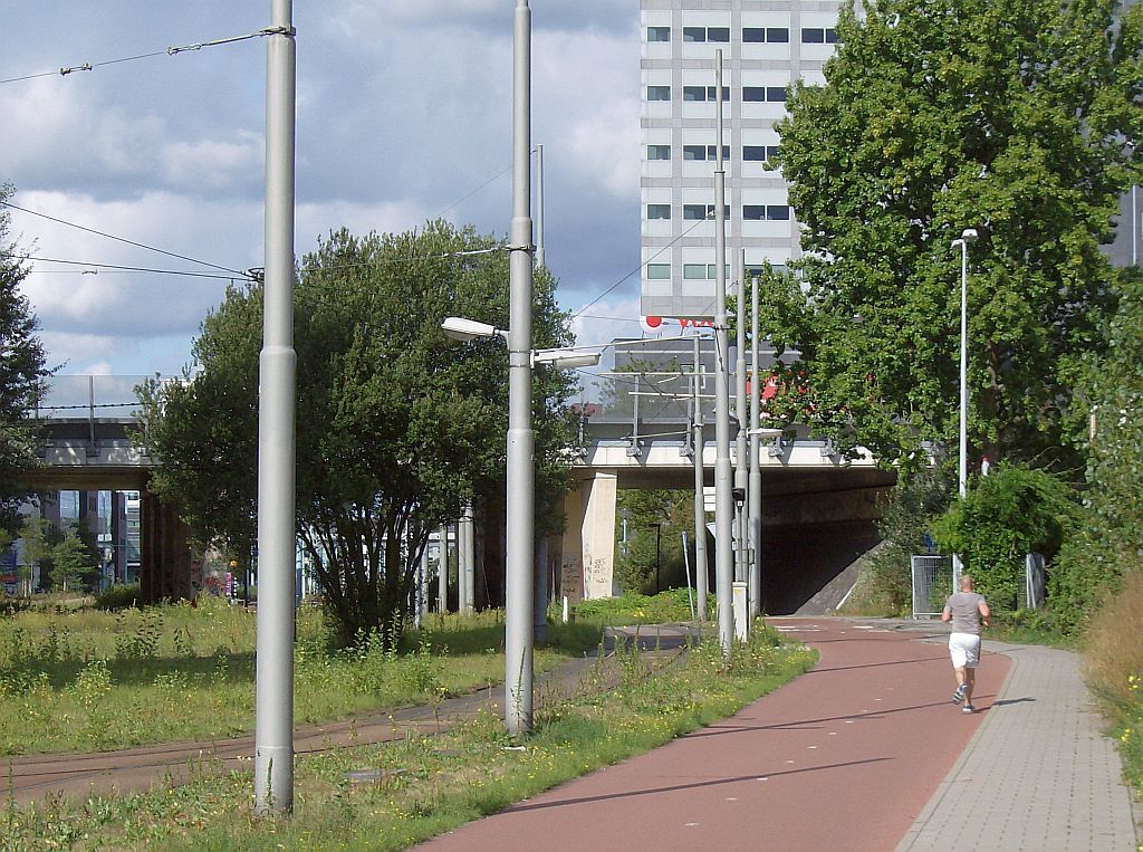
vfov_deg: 13.7
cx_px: 572
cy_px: 426
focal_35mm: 108
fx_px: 3558
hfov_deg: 18.3
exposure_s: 1/324
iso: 100
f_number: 7.8
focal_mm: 18
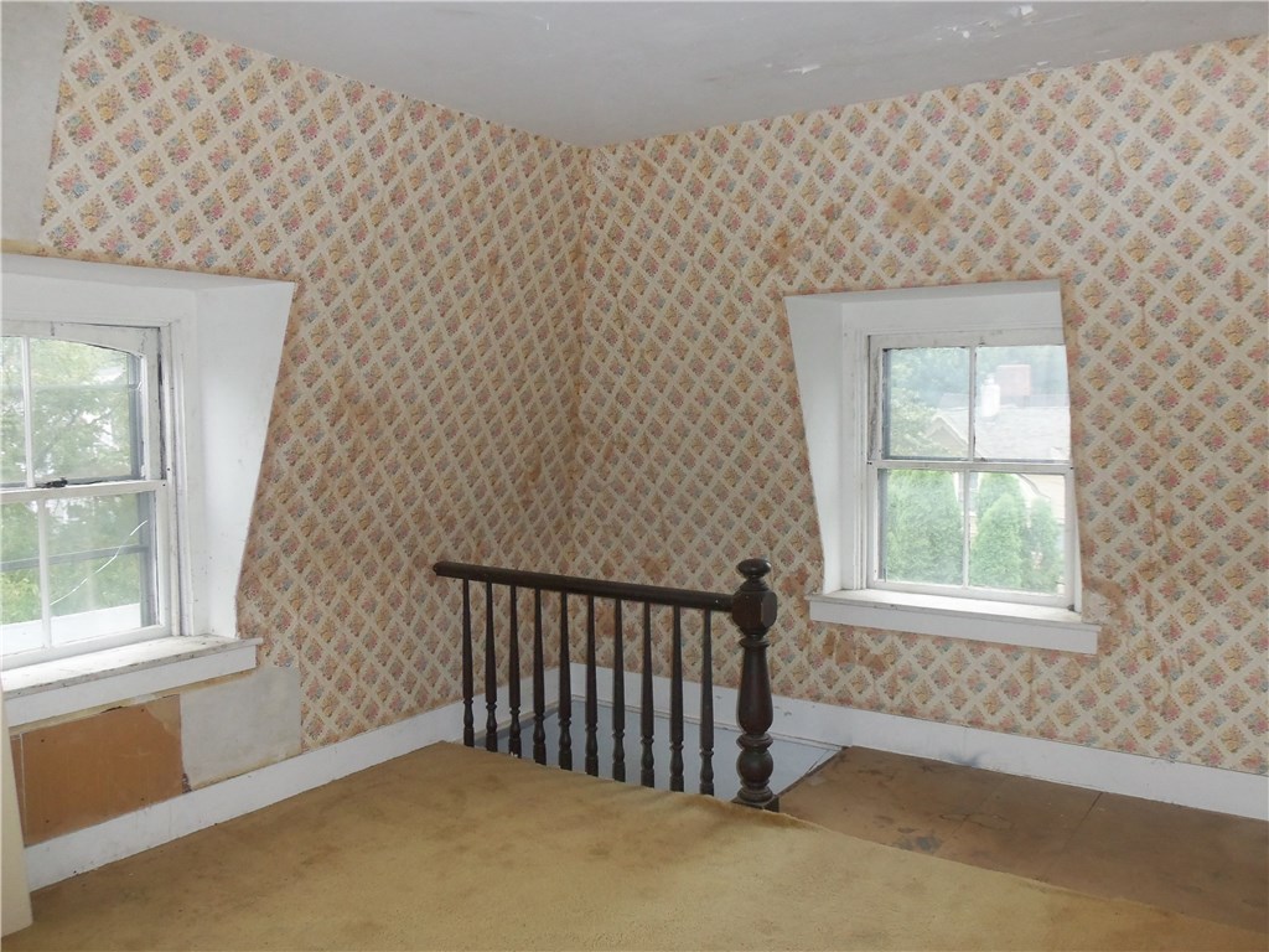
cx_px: 634
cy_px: 476
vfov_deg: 49.7
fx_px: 1026
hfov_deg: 63.4
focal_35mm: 28
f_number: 3.3
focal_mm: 5.1
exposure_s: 1/60
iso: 200
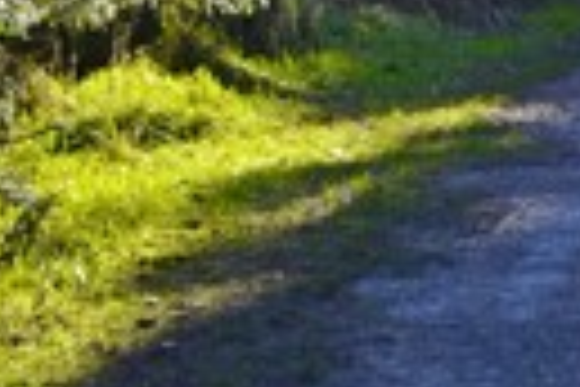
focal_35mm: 241
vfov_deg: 5.7
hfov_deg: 8.4
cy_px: -142
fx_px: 3879
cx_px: 764
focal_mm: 45
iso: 100
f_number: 7.1
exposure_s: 1/125
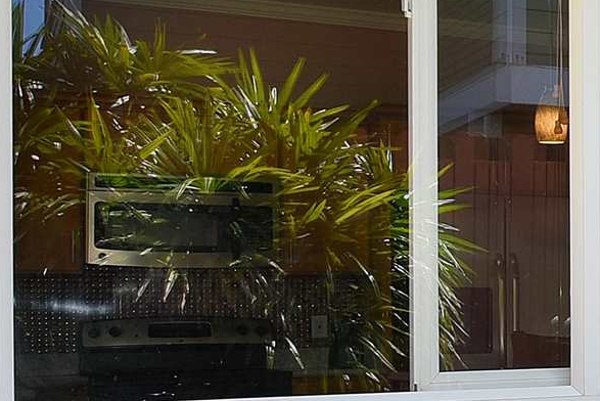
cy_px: 338
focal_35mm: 89
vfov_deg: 15.3
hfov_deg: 16.0
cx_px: 1298
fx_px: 1484
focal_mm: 17
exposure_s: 1/60
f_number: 16
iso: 640
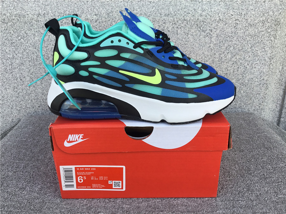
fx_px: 256
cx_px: 143
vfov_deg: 45.4
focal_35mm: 31
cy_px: 107
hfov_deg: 58.4
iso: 25
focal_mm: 3.3
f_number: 2.4
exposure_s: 1/158
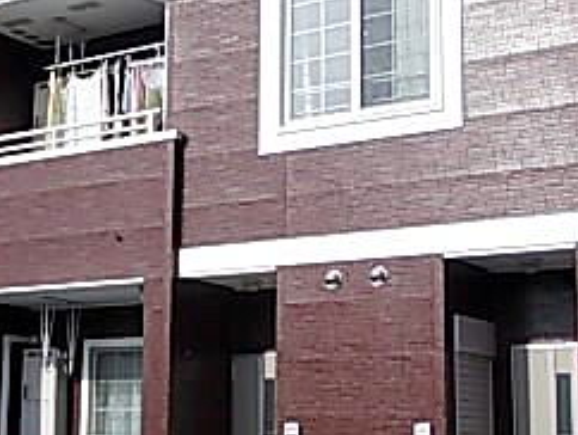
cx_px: 124
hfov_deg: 25.9
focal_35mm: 74
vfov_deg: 19.9
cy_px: 227
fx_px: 1237
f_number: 5.4
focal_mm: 4
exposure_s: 1/400
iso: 80
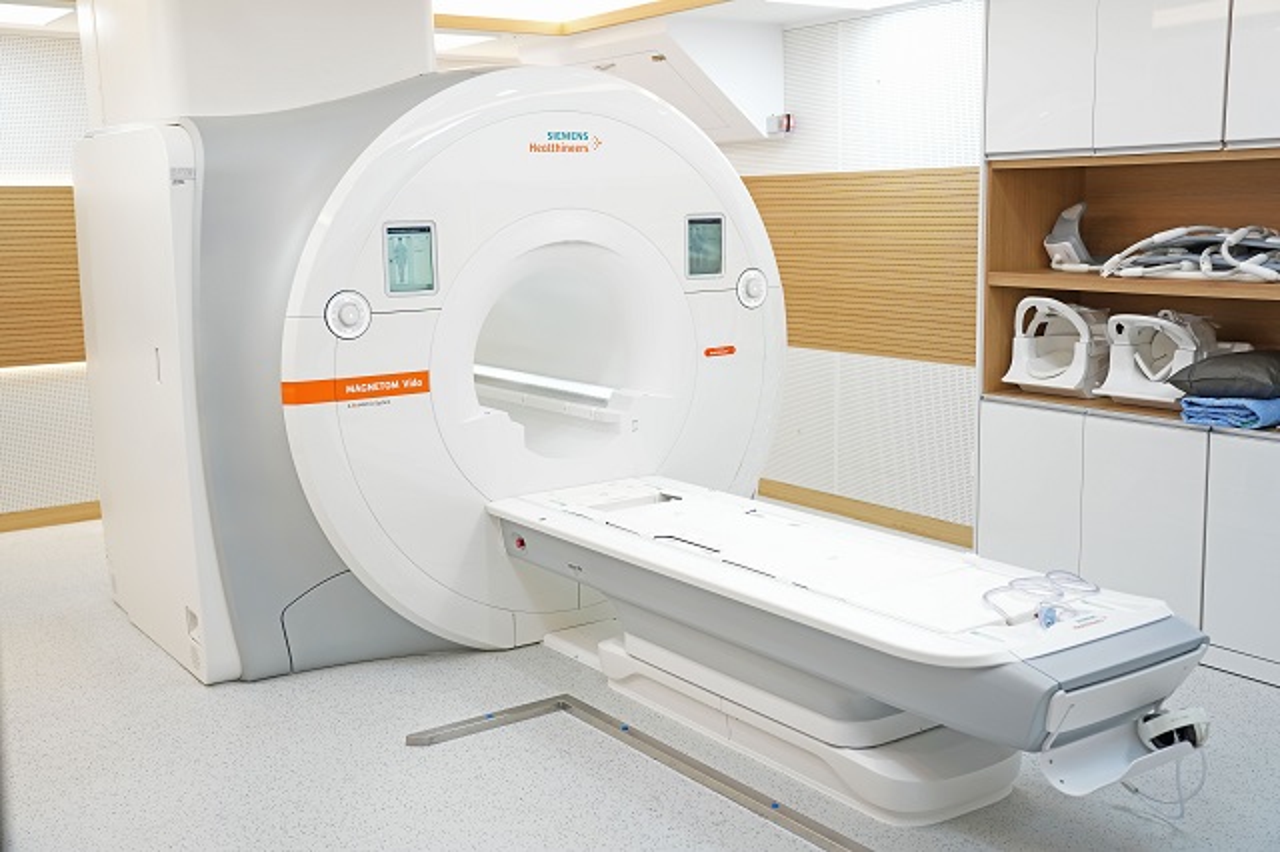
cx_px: 640
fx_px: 1279
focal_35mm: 36
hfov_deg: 53.2
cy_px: 426
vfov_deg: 36.8
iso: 500
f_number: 2.8
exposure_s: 1/160
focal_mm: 36
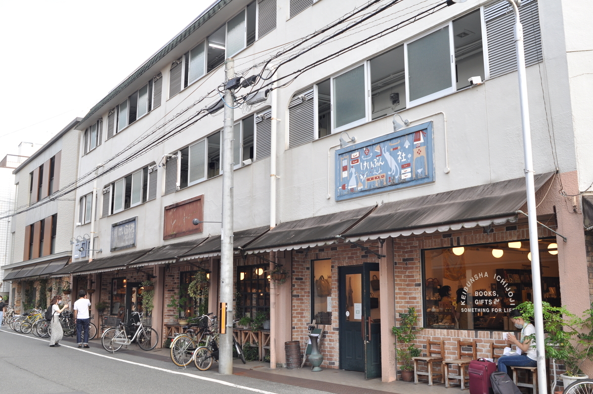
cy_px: 197
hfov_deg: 53.2
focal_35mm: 36
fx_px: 592
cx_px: 296
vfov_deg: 36.8
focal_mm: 24
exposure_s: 1/125
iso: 200
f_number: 5.6
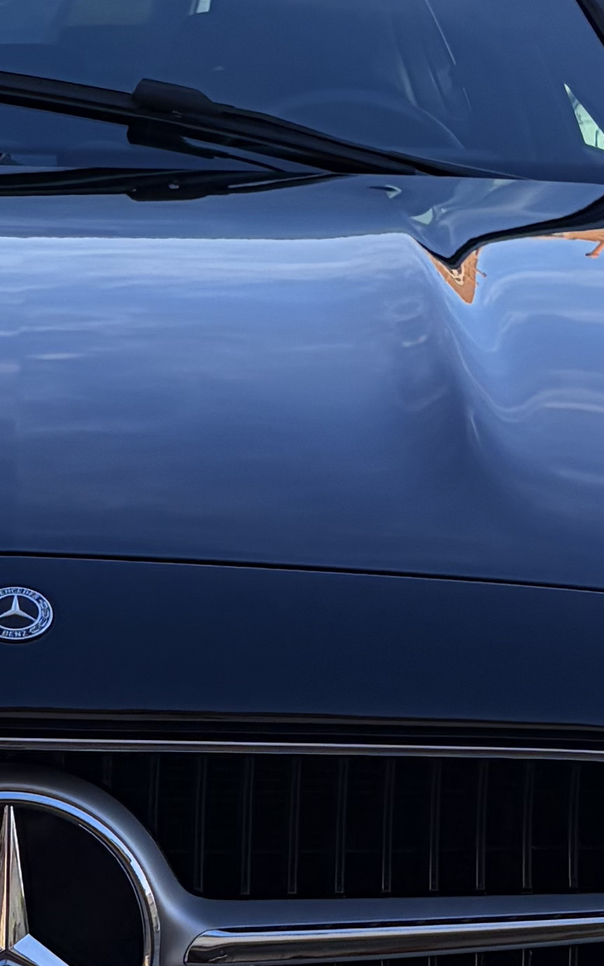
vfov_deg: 18.3
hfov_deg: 11.4
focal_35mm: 114
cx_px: 1
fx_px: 3003
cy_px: 497
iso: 50
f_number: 1.6
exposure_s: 1/2141
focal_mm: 5.96
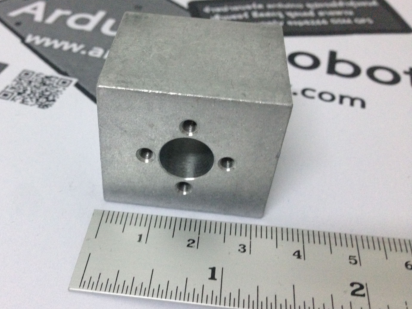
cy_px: 162
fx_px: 464
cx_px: 169
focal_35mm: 39
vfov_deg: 36.8
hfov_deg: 47.6
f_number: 2.4
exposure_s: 1/20
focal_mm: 4.12
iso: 320
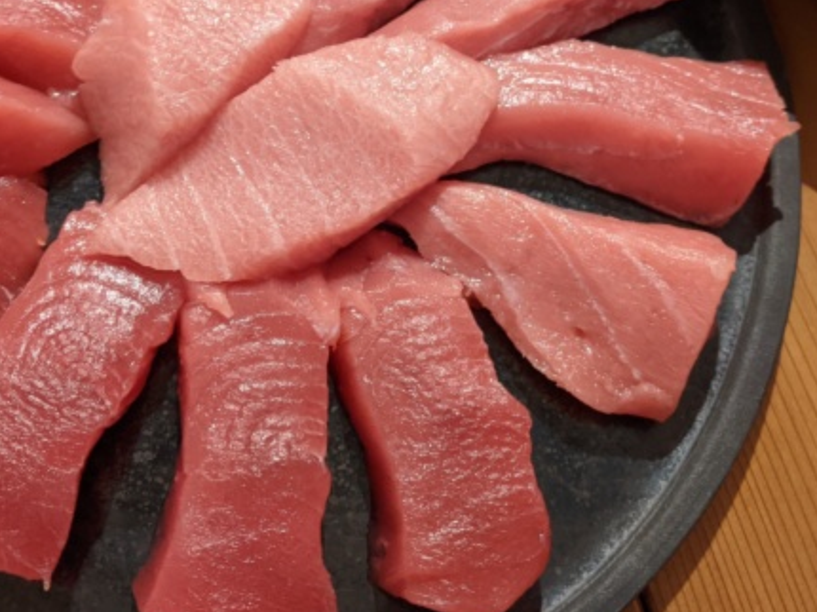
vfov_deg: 29.9
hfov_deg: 40.5
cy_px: 100
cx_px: 397
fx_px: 1109
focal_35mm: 47
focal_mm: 4.44
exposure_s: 1/24
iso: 799
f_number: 1.8
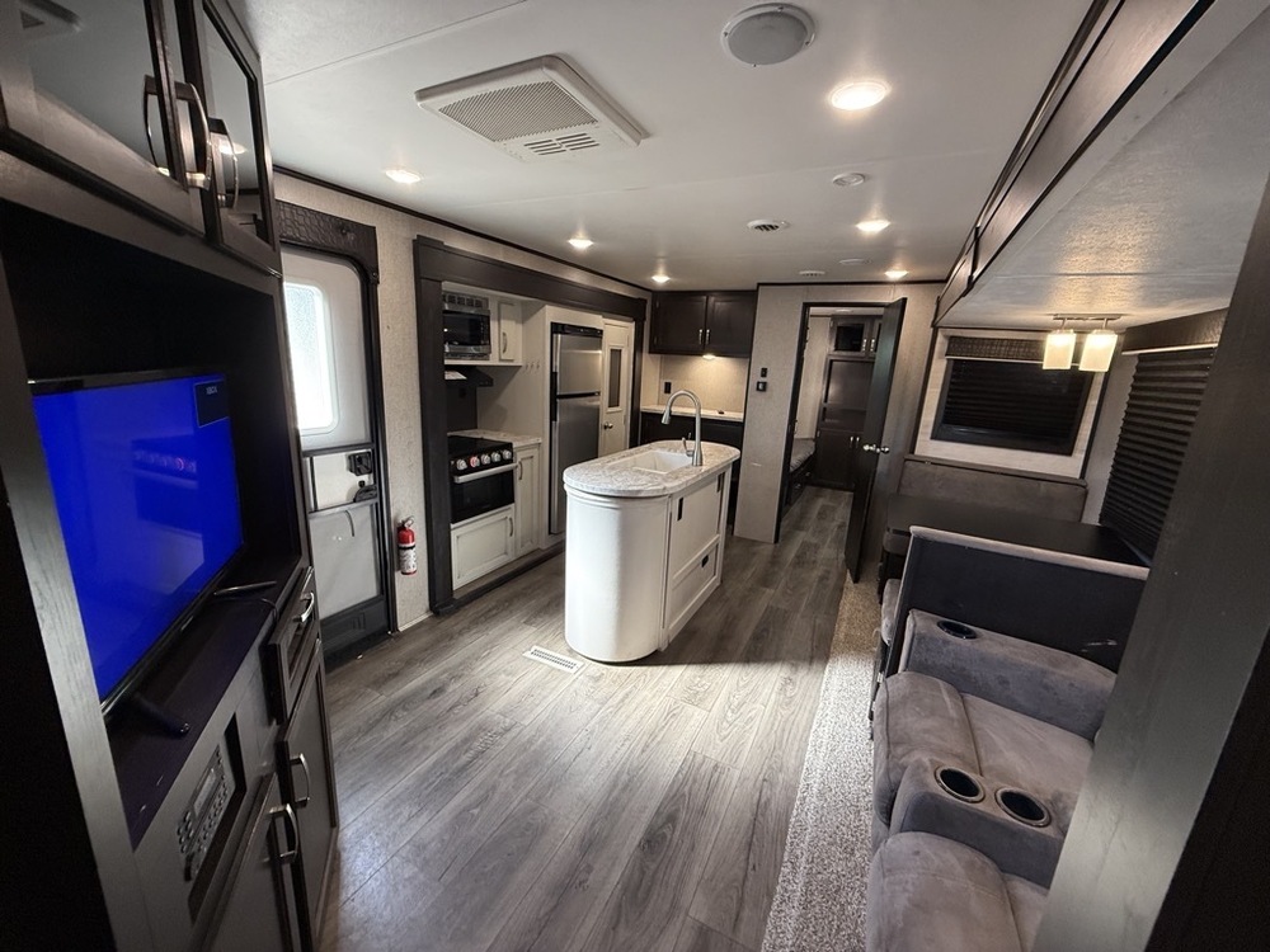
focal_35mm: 14
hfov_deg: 102.1
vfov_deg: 85.7
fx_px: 514
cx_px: 635
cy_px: 476
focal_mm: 2.22
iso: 320
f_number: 2.2
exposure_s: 1/98
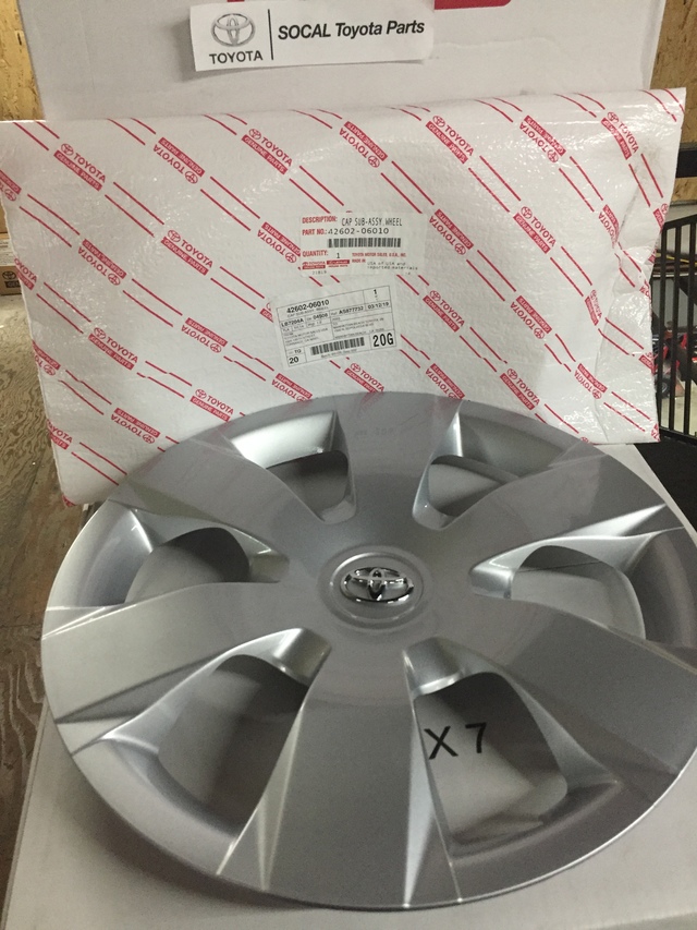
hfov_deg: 48.2
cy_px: 465
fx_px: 778
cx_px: 348
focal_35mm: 29
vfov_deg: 61.7
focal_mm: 4.15
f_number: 2.2
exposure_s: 1/30
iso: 160
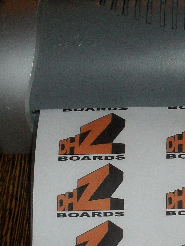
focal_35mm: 116
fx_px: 826
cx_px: 223
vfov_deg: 16.8
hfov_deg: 12.5
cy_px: 215
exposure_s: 1/45
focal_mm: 6.3
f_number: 3.2
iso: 200
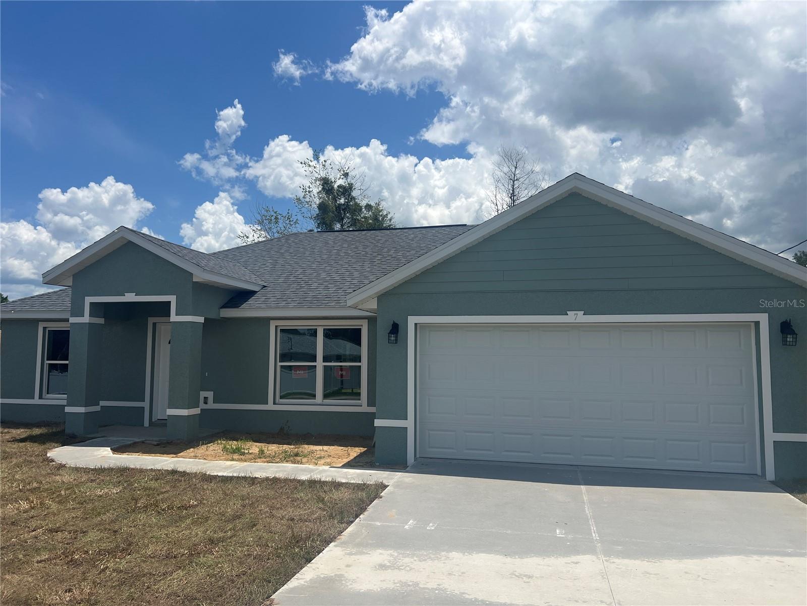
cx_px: 404
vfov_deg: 53.1
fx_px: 606
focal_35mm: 26
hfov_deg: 67.3
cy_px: 303
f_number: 1.5
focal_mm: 5.7
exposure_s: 1/8000
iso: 50
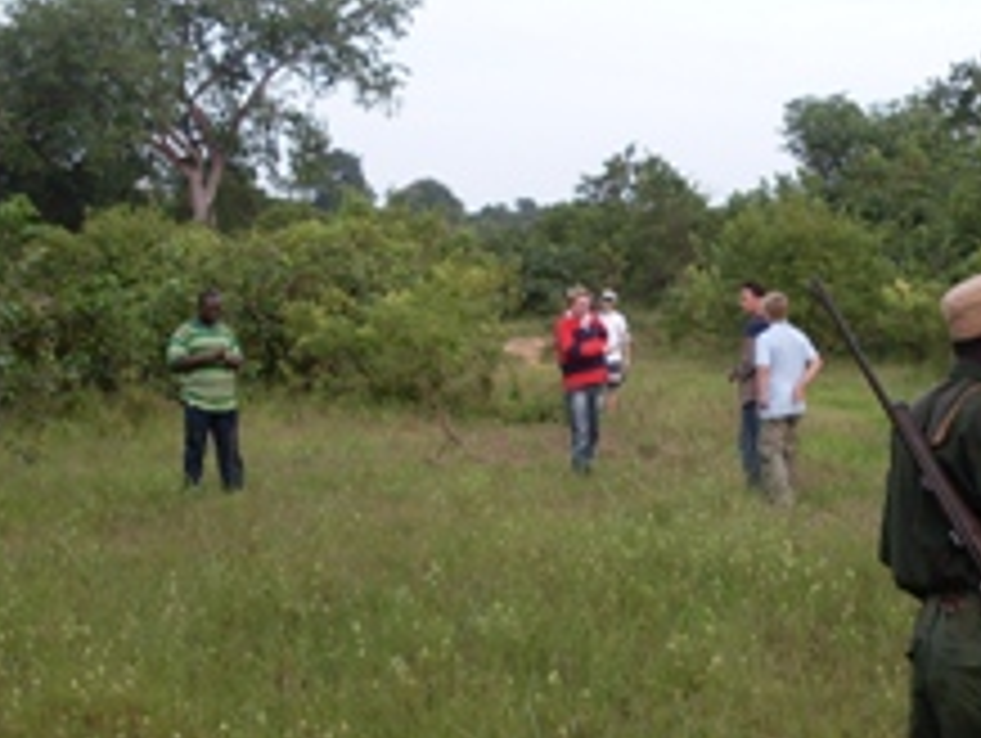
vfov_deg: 18.8
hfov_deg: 24.6
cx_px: 796
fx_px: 2213
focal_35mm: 78
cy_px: 526
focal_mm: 6.3
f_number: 2.8
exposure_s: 1/180
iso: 80
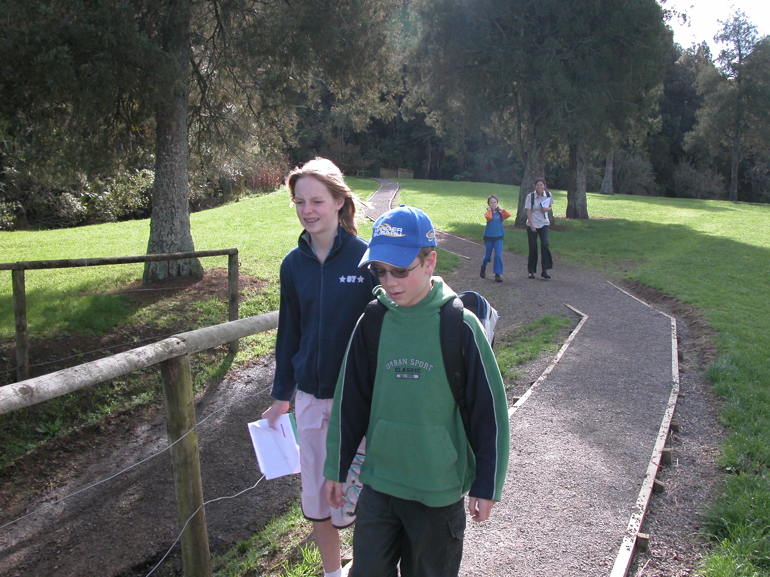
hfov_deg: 52.6
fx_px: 779
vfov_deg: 40.7
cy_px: 288
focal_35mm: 35
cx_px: 385
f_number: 4.5
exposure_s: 1/172
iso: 100
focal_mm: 8.9
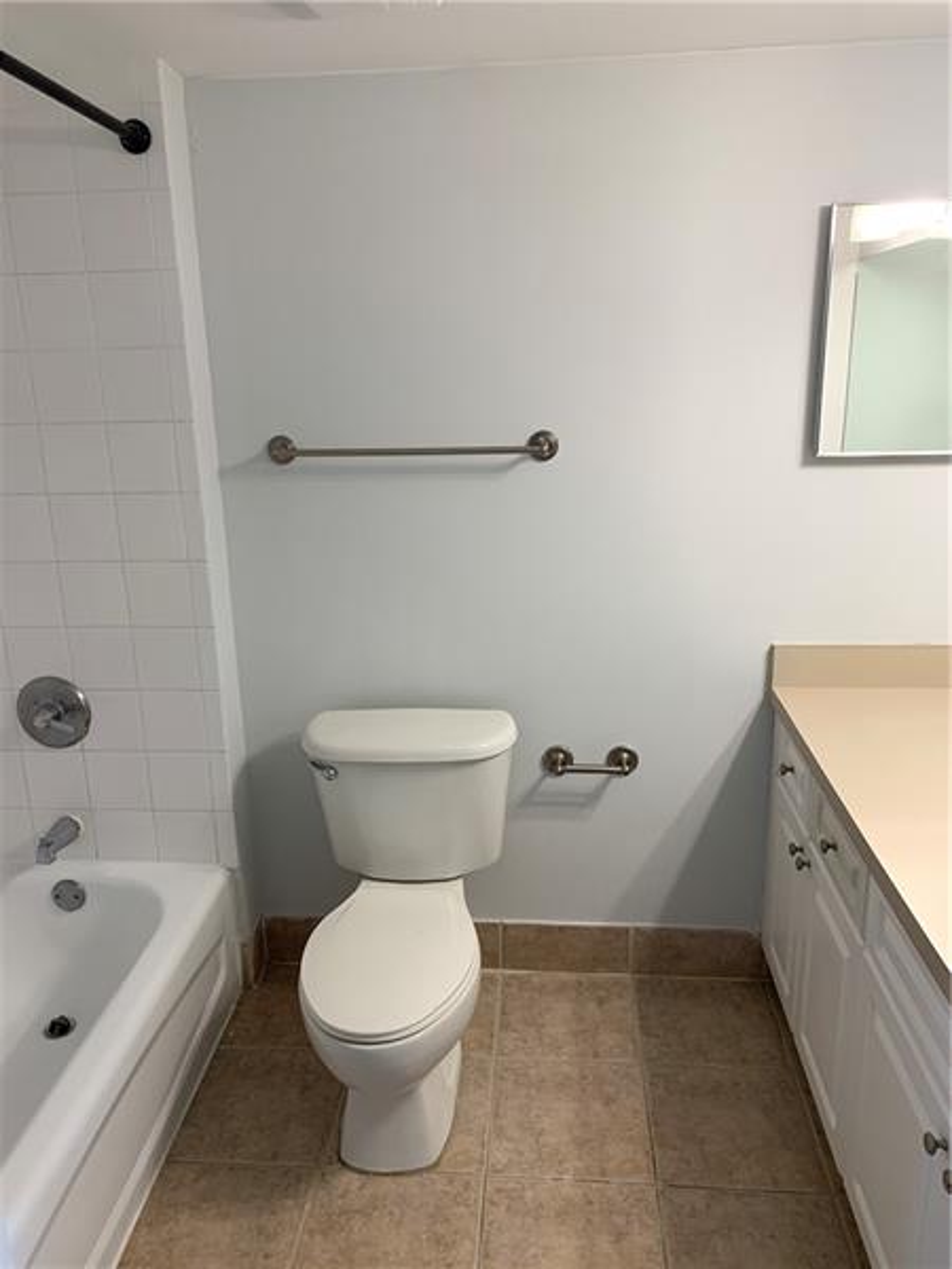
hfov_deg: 53.1
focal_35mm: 26
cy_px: 634
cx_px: 476
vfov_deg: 67.3
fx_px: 953
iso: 80
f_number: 1.8
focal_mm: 4.25
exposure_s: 1/60
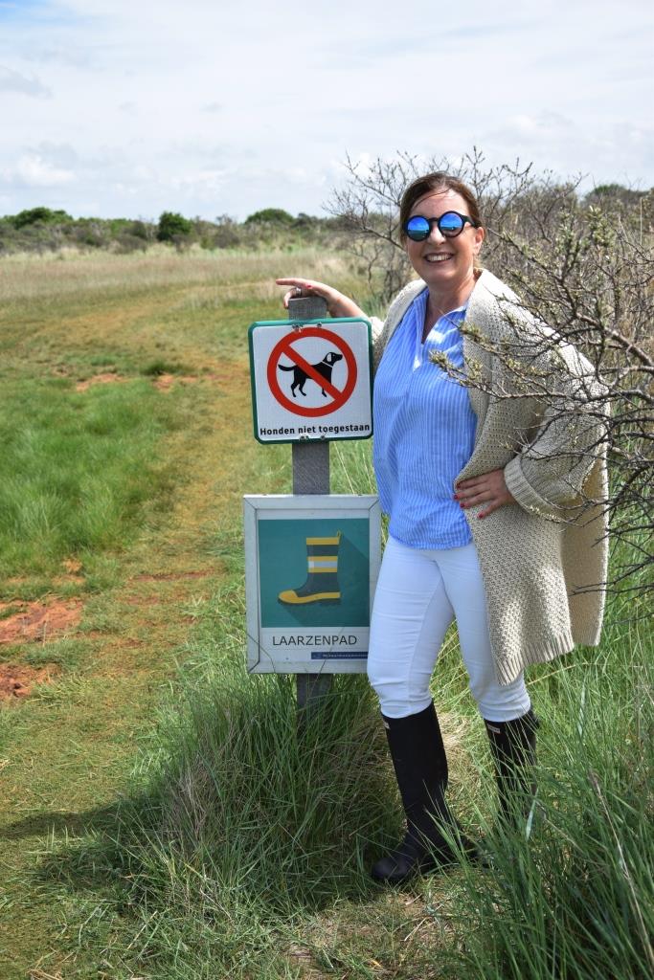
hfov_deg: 29.9
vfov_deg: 43.6
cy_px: 490
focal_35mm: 45
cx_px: 327
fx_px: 1226
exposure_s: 1/500
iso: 125
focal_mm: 30
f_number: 4.2
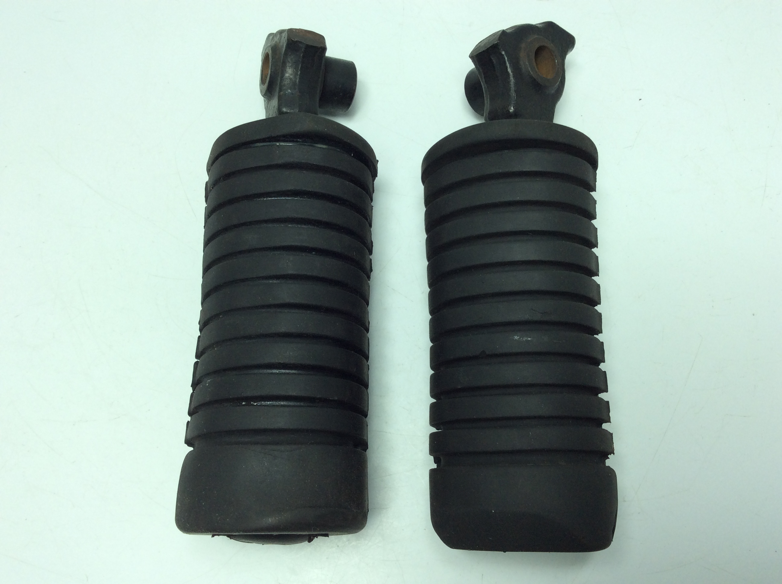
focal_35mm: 32
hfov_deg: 56.9
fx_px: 722
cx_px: 391
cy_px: 292
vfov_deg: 44.1
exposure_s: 1/314
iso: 32
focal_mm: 3.3
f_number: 2.4
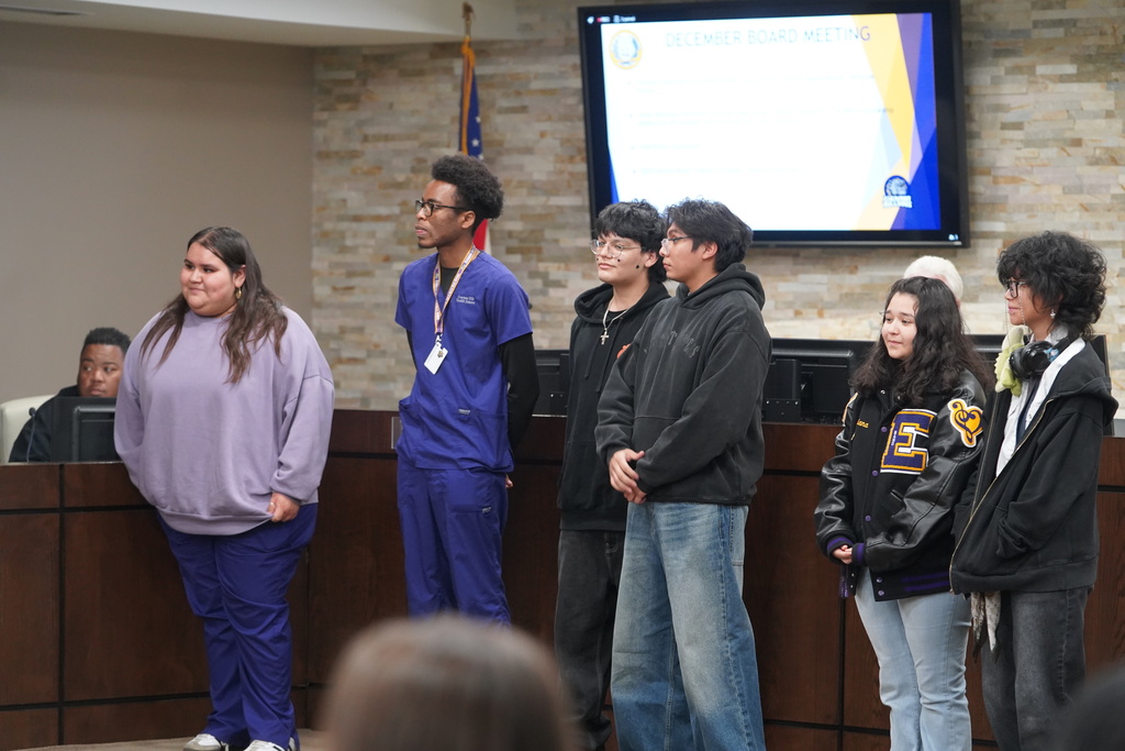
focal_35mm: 109
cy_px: 376
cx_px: 562
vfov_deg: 12.6
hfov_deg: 18.8
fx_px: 3406
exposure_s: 1/160
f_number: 4
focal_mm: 109
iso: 5000
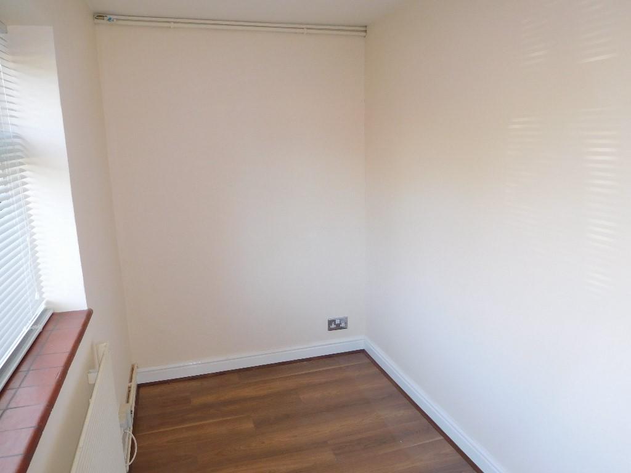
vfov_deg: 54.9
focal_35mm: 25
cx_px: 316
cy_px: 236
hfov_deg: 69.4
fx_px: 456
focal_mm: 4.5
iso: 180
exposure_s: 1/30
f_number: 3.4
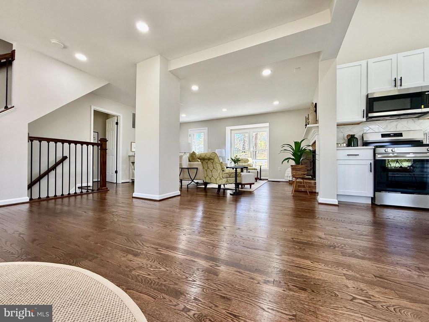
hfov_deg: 102.1
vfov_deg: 85.7
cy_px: 161
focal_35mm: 14
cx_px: 214
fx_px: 174
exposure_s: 1/120
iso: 125
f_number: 2.2
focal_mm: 2.22
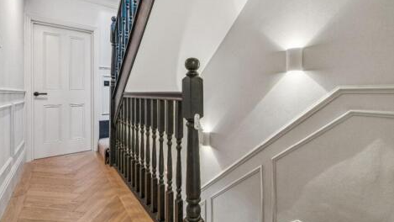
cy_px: 96
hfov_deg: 95.9
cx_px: 197
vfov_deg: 63.7
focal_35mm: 17
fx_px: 178
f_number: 11
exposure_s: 1/8
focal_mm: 16
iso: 500
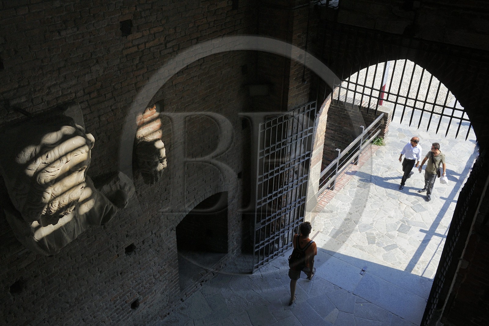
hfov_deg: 58.7
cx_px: 244
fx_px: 435
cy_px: 163
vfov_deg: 41.1
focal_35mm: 32
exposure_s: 1/160
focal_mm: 32
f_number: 9
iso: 200
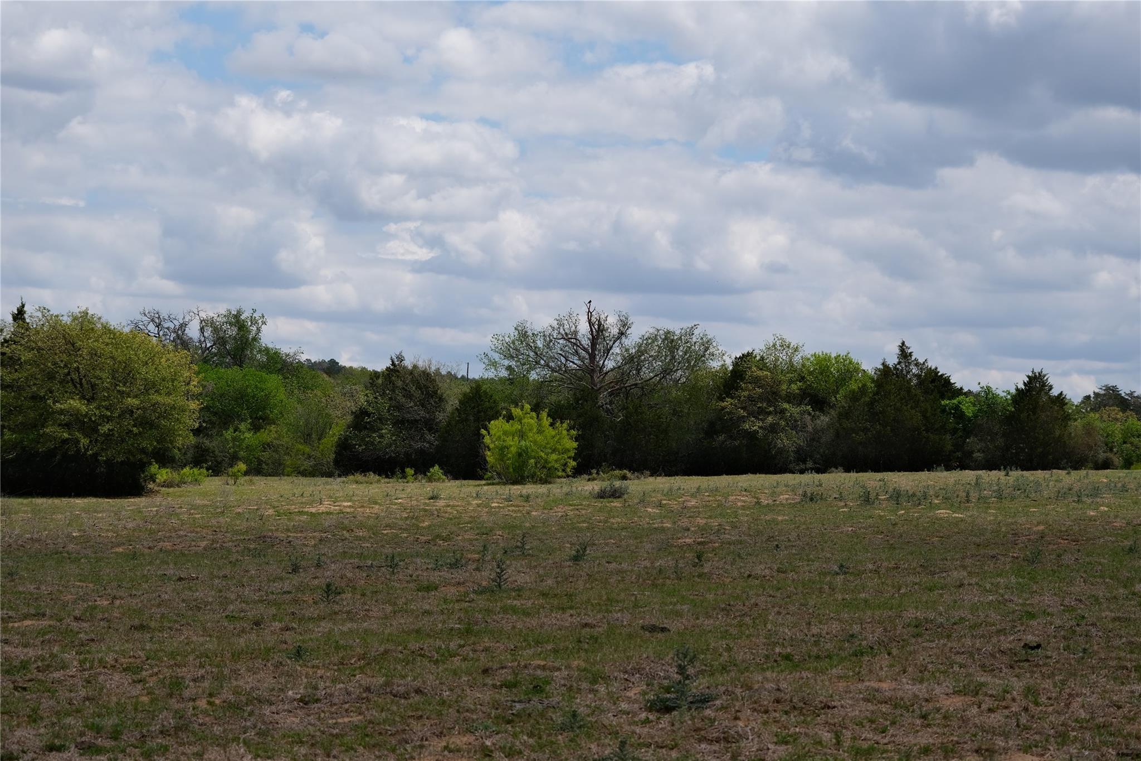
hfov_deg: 23.9
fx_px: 2694
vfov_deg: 16.1
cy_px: 380
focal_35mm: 85
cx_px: 570
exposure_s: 1/1100
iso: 160
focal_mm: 56.5
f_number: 5.6
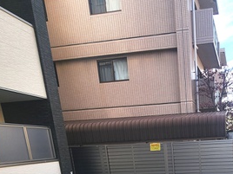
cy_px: 206
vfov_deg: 34.1
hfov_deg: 49.6
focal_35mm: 34
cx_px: 197
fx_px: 229
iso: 50
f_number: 2.2
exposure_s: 1/871
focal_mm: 2.2
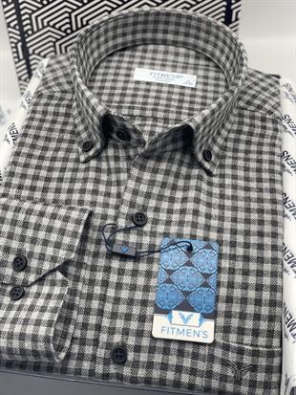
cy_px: 198
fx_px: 593
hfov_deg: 28.0
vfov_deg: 36.8
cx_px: 148
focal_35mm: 52
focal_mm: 6
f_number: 2
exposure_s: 1/122
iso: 50
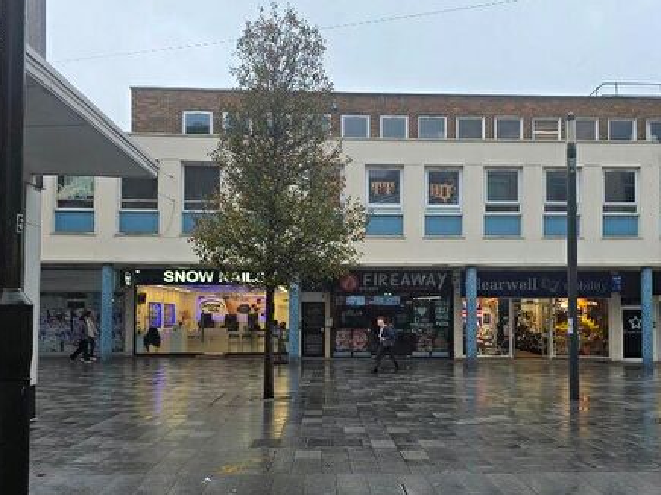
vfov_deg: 38.6
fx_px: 706
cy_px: 277
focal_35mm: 37
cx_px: 368
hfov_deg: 50.1
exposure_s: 1/100
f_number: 1.7
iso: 20
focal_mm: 6.3
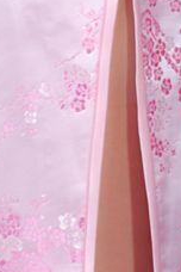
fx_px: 4932
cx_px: -7
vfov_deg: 3.1
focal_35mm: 654
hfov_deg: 2.1
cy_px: -673
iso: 100
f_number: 9
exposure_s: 1/6
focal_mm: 62
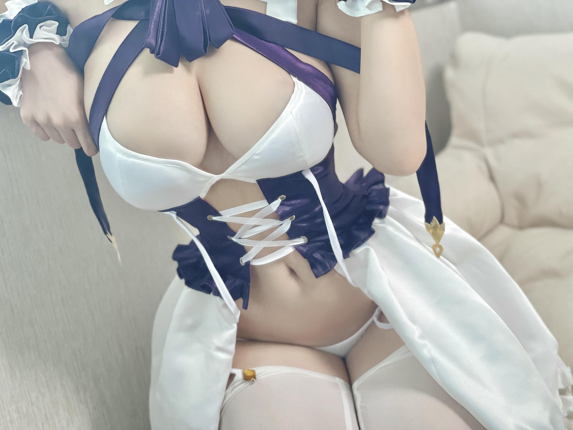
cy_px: 215
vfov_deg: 22.9
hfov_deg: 30.3
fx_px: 1059
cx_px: 286
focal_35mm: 64
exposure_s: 1/121
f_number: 2.2
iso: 160
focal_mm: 7.5
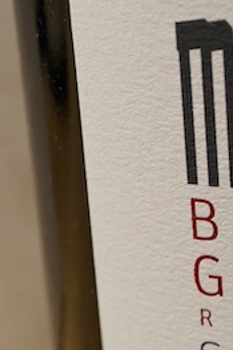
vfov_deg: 13.3
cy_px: 216
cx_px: 363
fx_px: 1497
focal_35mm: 154
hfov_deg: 8.7
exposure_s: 1/125
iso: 1250
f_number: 7.1
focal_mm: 30
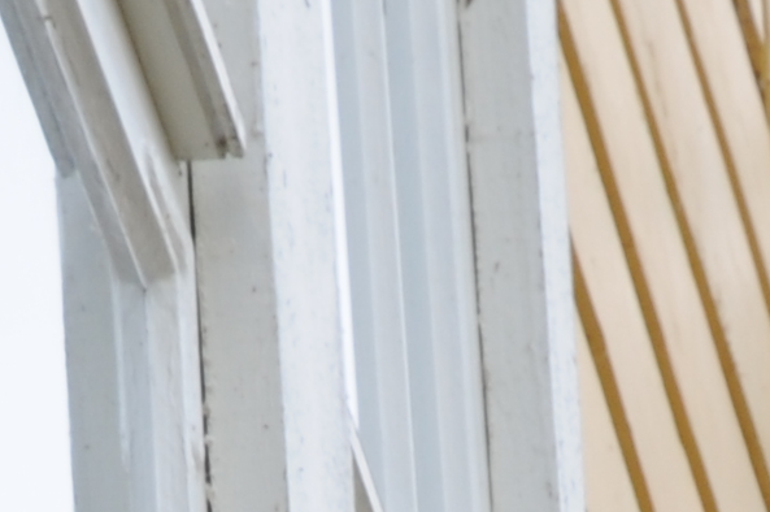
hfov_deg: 2.4
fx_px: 18523
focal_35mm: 867
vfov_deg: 1.6
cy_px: 1609
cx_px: 413
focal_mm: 80
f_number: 14
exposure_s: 1/40
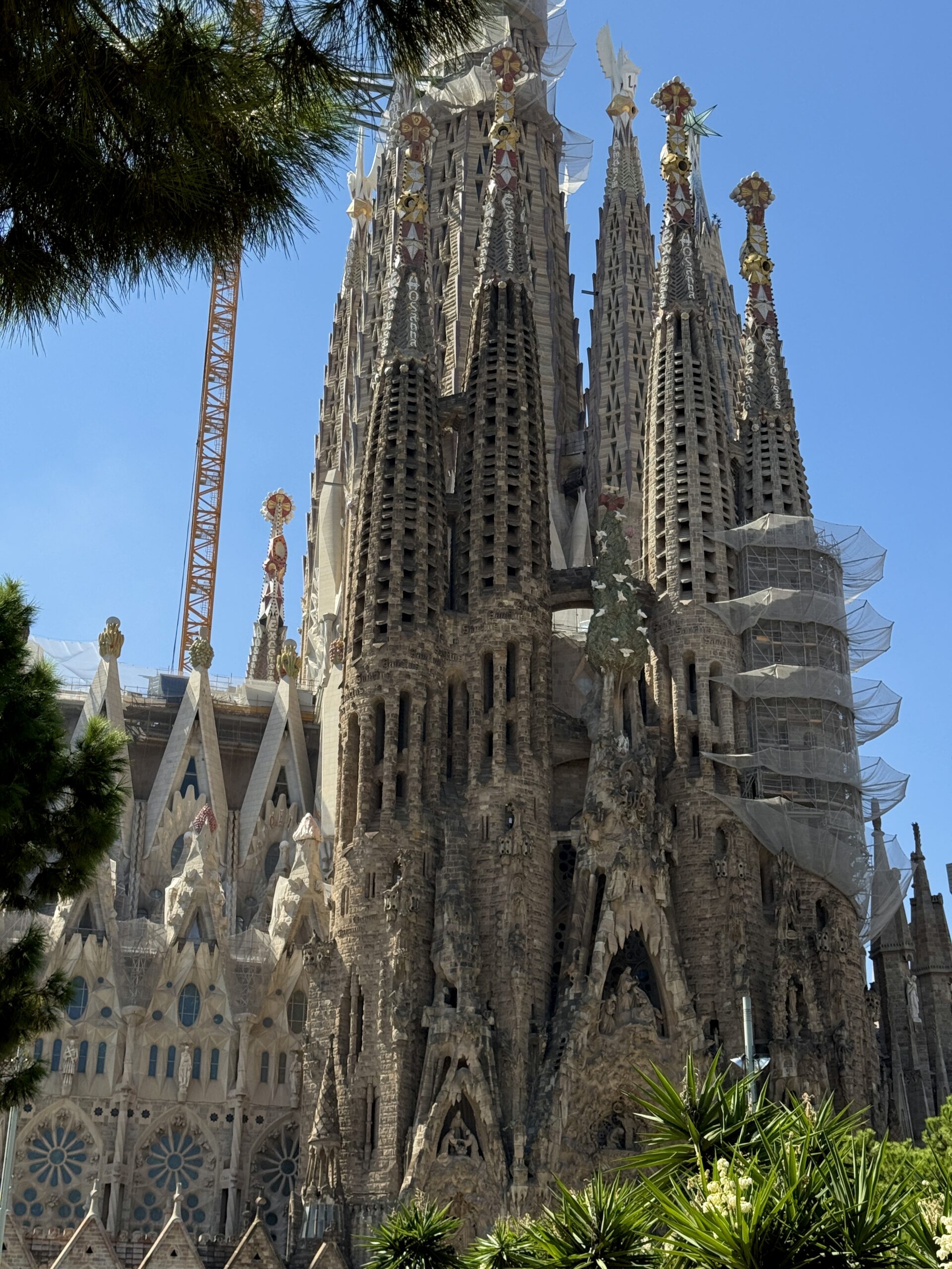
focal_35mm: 48
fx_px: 1760
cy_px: 634
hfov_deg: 30.3
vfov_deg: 39.7
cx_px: 476
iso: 64
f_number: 1.78
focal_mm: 6.76
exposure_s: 1/4310
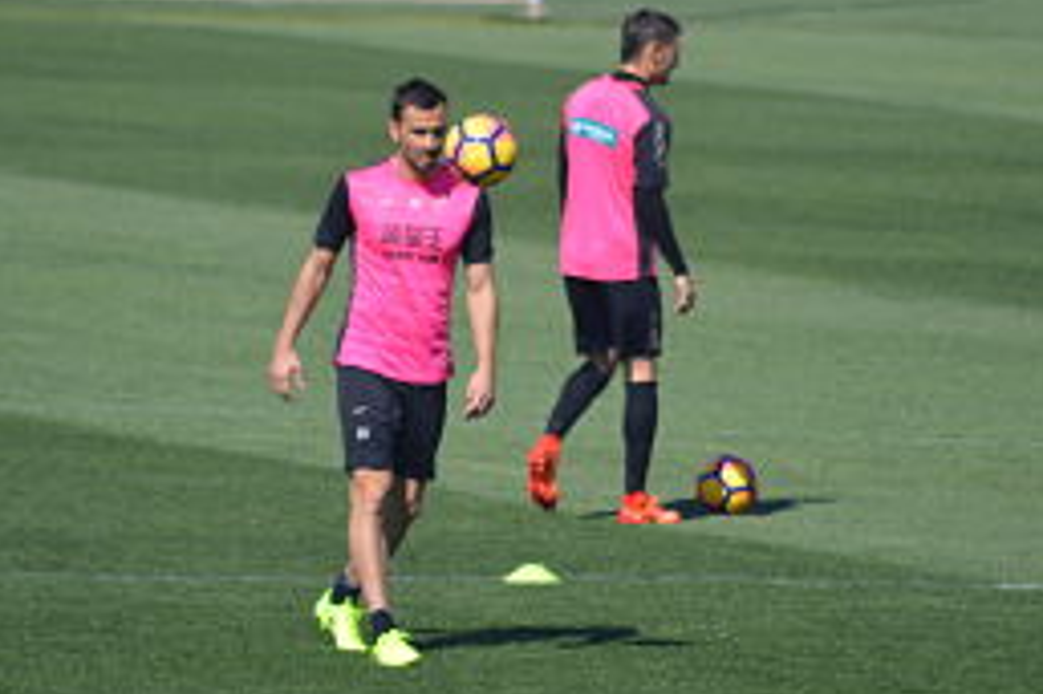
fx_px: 20267
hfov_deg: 2.9
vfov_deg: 2.0
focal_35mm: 700
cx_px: 511
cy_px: 284
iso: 400
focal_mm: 300
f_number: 5.6
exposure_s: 1/2000
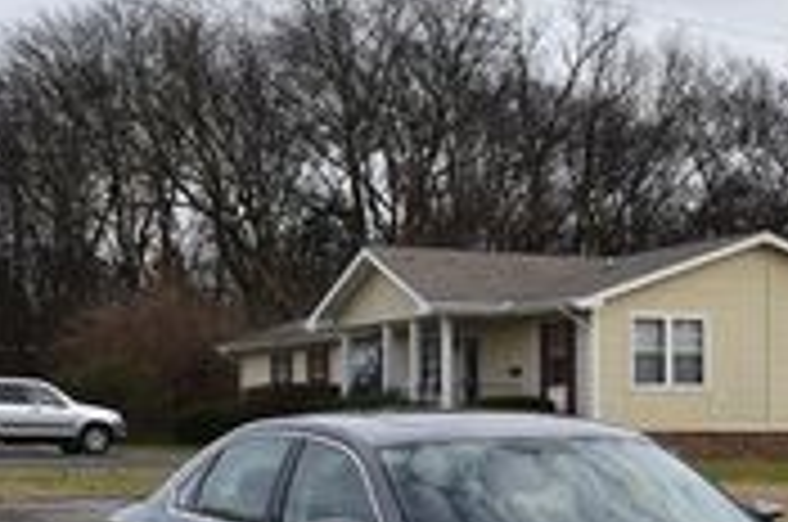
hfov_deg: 20.4
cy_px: 475
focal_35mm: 99
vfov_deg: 13.6
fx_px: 2163
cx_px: 630
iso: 100
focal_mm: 18
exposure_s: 1/250
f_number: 8
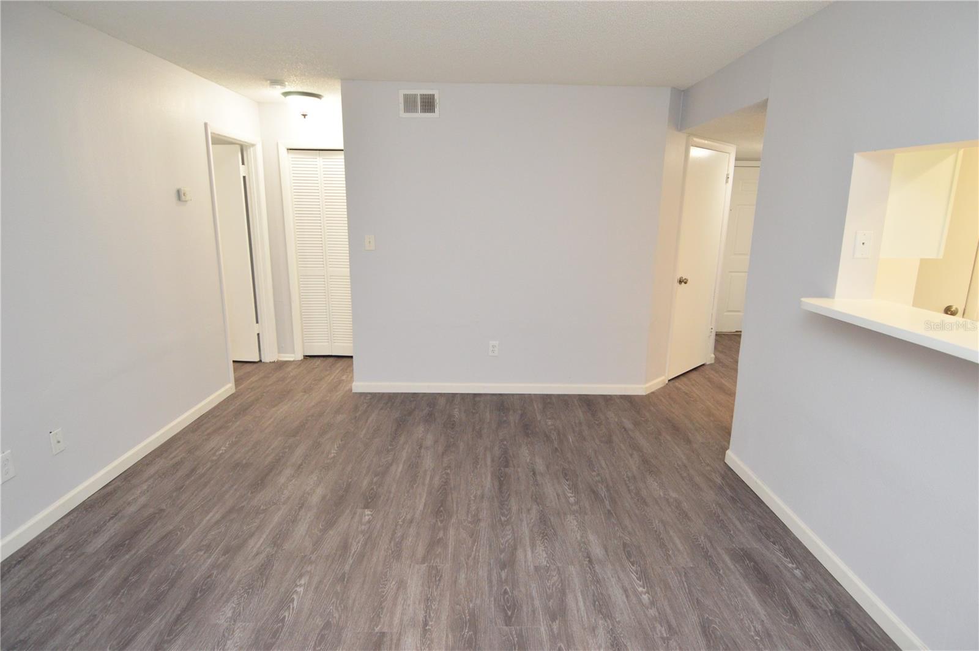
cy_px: 326
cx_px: 490
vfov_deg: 67.3
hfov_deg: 90.1
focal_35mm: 18
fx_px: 489
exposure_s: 1/60
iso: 900
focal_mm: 12
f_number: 4
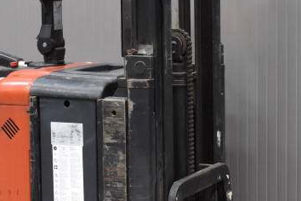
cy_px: 76
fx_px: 1020
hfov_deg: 16.8
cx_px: 179
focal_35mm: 122
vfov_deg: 11.2
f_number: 5.6
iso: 1250
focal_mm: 24
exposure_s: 1/30
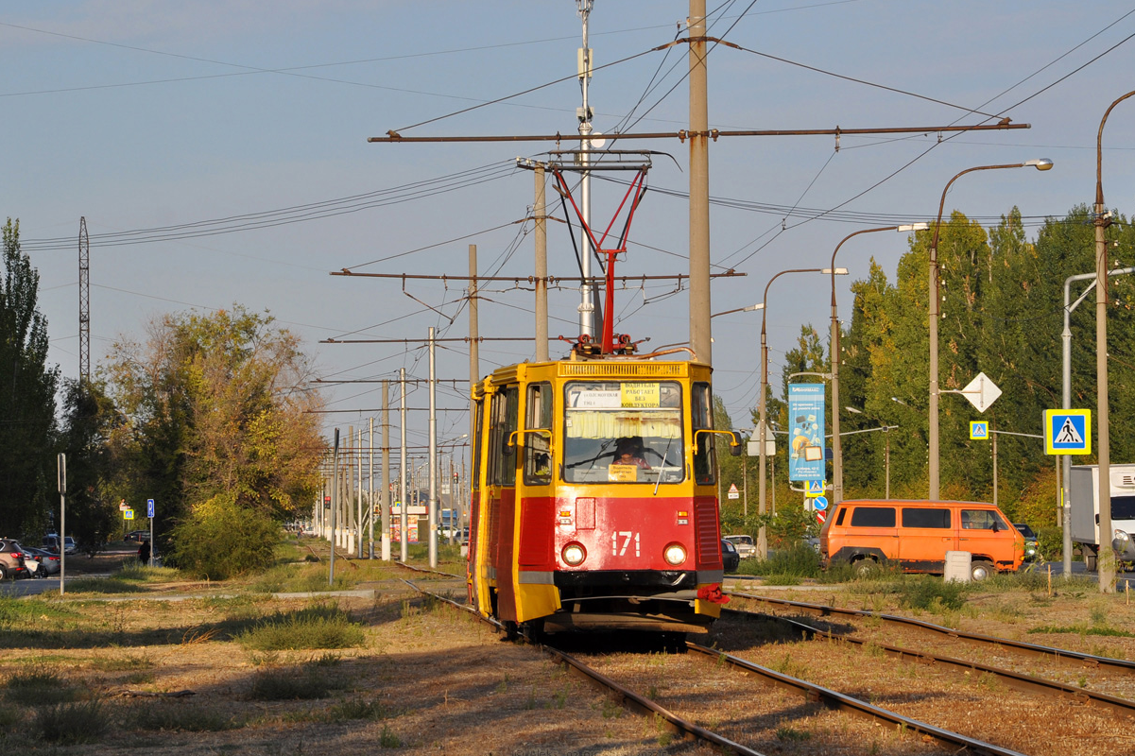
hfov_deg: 11.2
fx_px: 5786
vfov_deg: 7.5
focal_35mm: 184
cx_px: 592
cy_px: 334
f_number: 8
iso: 200
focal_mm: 105
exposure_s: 1/500
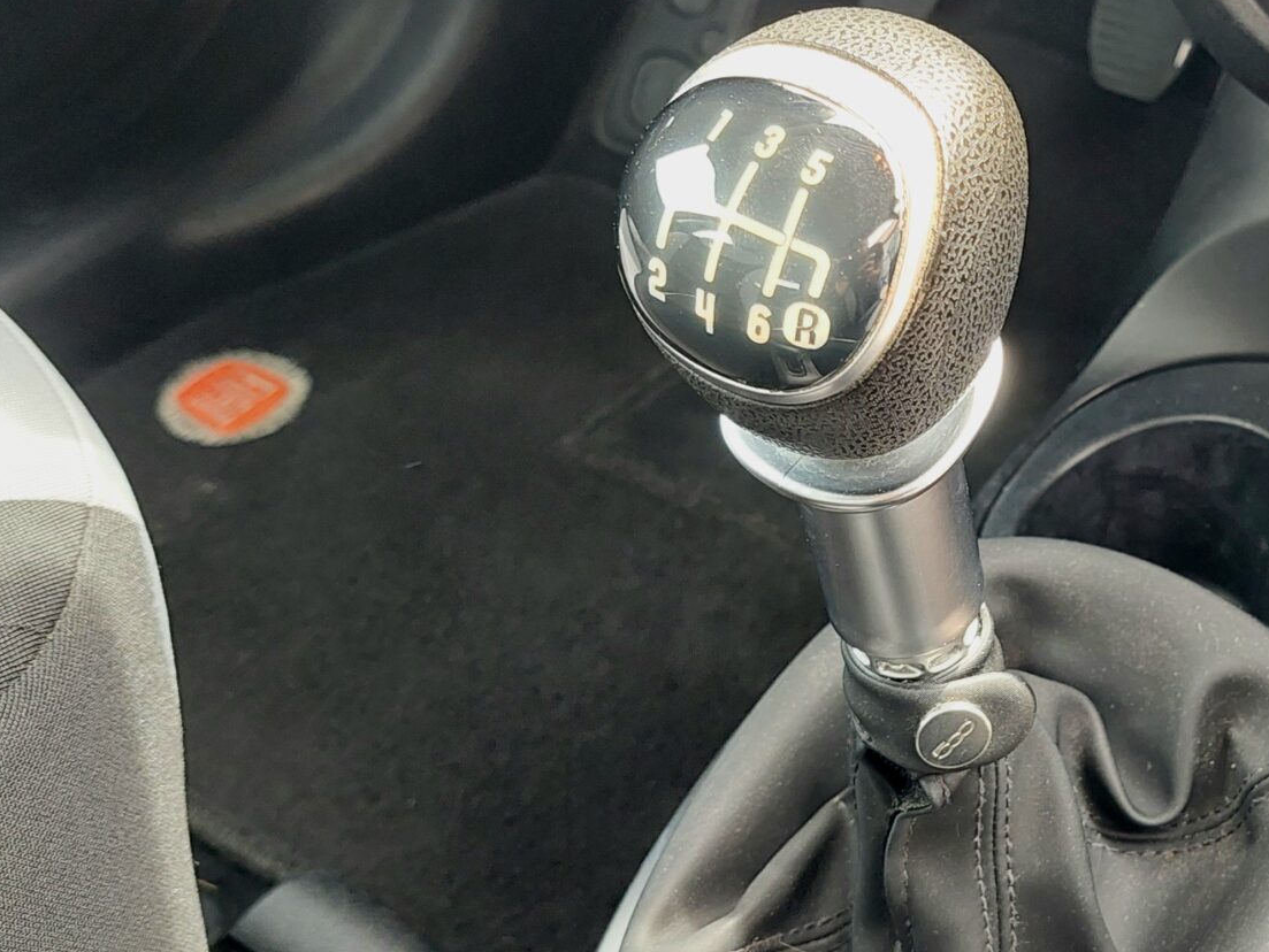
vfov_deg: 25.2
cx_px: 1130
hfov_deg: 31.7
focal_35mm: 58
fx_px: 2127
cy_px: 474
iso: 80
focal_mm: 5.23
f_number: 1.8
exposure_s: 1/50
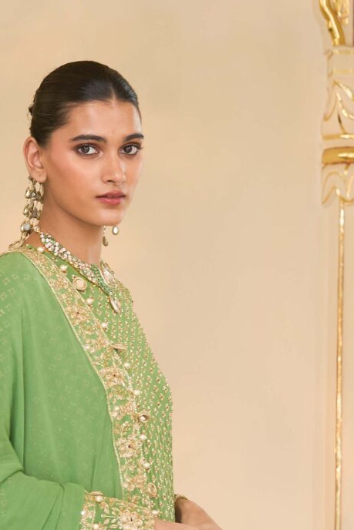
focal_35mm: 201
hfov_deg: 6.8
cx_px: 90
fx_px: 2963
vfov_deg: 10.2
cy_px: 390
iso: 200
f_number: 5.6
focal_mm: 54
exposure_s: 1/100
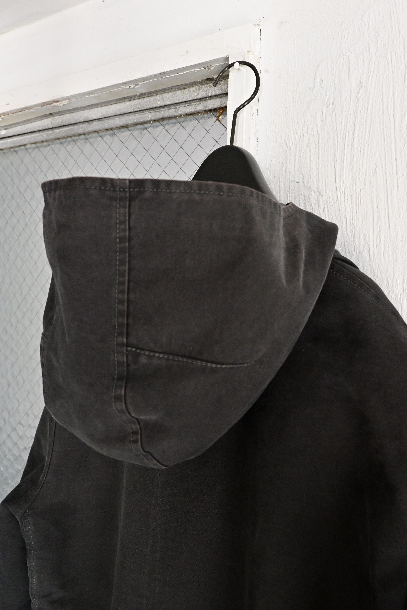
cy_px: 305
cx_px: 204
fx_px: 407
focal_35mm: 24
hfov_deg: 53.1
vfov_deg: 73.7
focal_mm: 16
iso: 1250
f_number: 5
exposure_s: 1/60
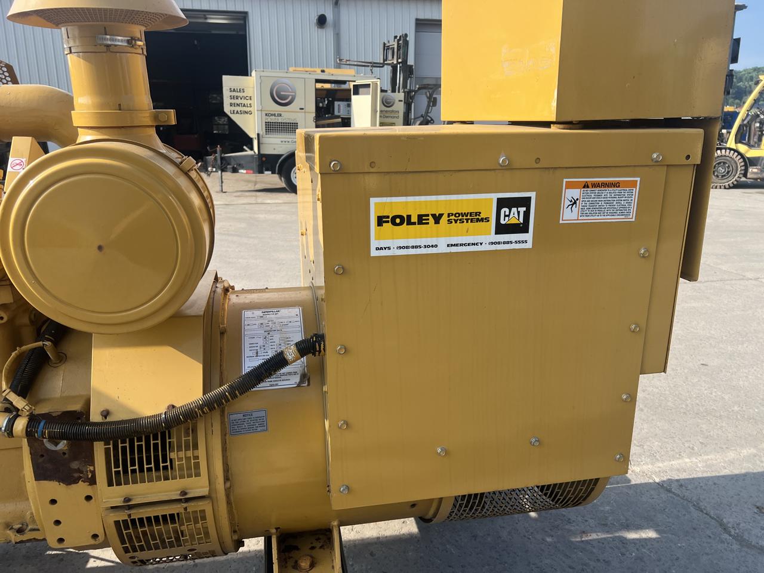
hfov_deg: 67.3
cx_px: 382
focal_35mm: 26
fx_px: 574
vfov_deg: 53.1
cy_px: 286
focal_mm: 5.7
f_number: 1.5
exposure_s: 1/1779
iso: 50
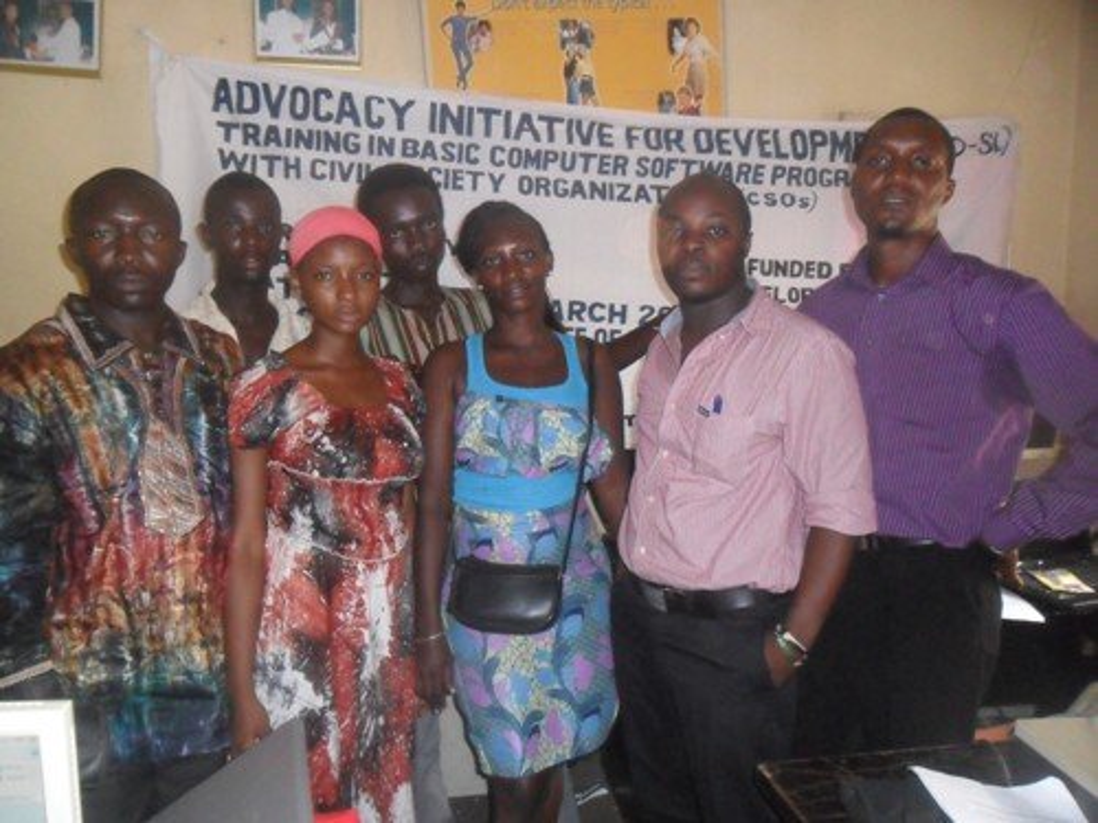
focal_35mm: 27
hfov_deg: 65.3
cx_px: 549
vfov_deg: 51.4
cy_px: 412
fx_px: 856
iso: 400
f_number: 3.5
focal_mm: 4.9
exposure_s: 1/45
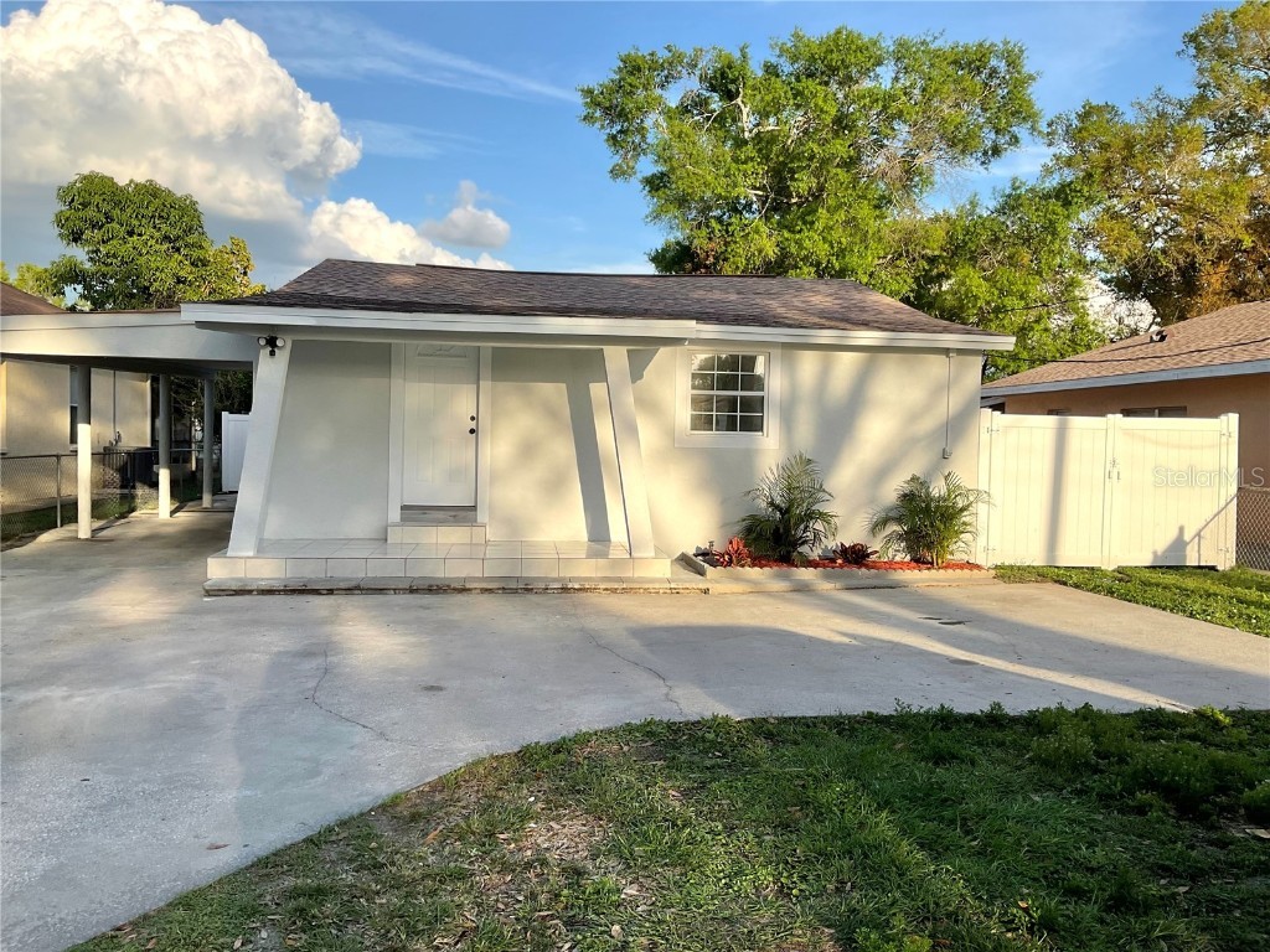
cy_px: 476
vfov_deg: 48.2
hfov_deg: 61.7
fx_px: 1064
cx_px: 635
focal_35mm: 29
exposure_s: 1/1144
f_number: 1.8
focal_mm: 3
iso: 16
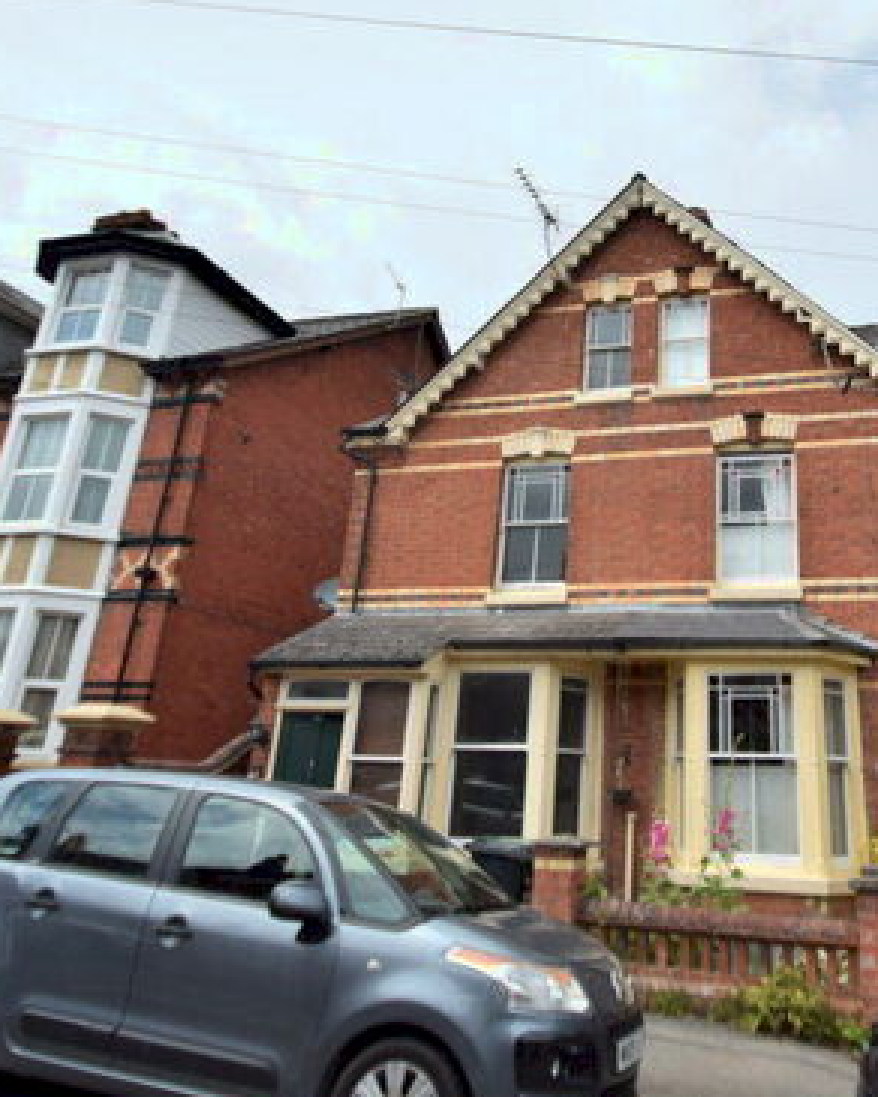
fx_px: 877
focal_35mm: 27
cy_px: 451
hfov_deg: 51.1
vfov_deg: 63.6
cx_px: 649
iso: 100
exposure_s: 1/800
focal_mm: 10
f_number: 5.6
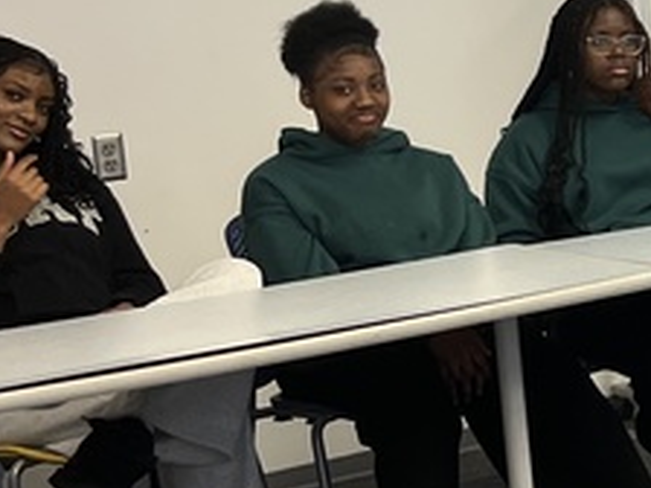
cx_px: 1151
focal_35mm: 119
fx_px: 2238
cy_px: 157
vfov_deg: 12.4
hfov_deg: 14.6
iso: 80
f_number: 1.6
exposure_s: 1/60
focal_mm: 5.1
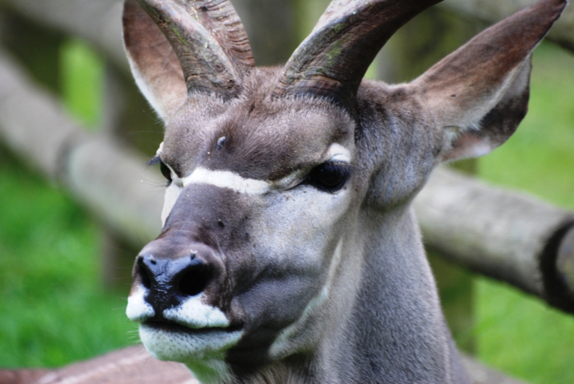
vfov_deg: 3.1
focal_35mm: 450
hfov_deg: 4.6
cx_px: 287
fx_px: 7182
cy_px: 192
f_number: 5.6
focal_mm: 300
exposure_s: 1/160
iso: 400
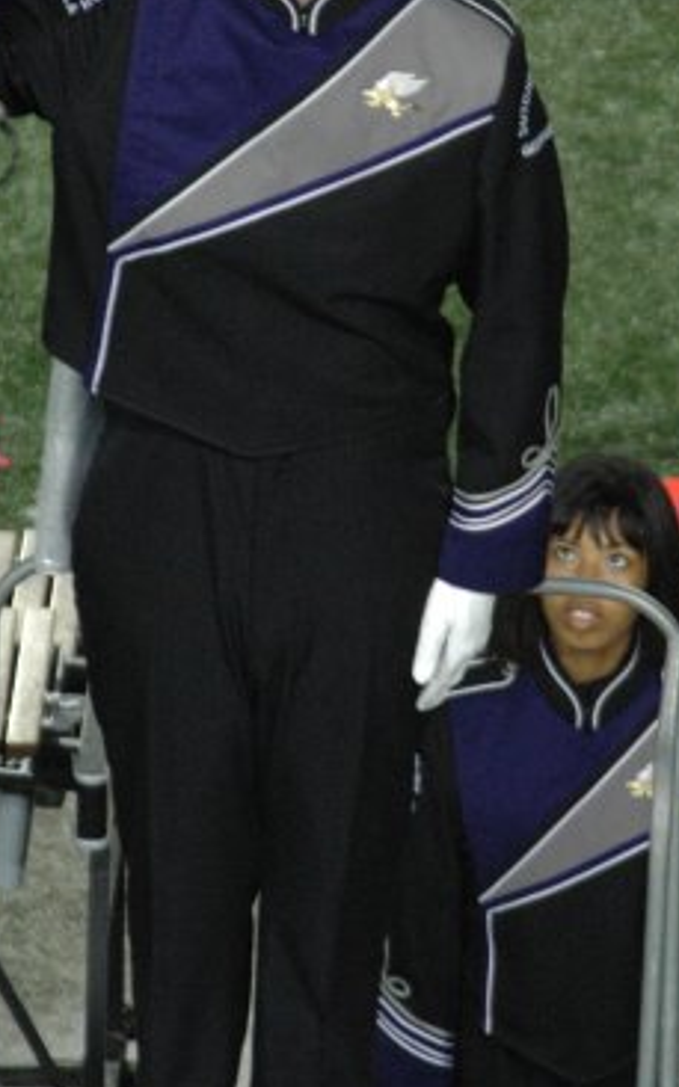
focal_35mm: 1000
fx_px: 29643
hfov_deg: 1.3
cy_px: 258
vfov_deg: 2.1
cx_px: 319
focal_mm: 400
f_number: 5.6
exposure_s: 1/50
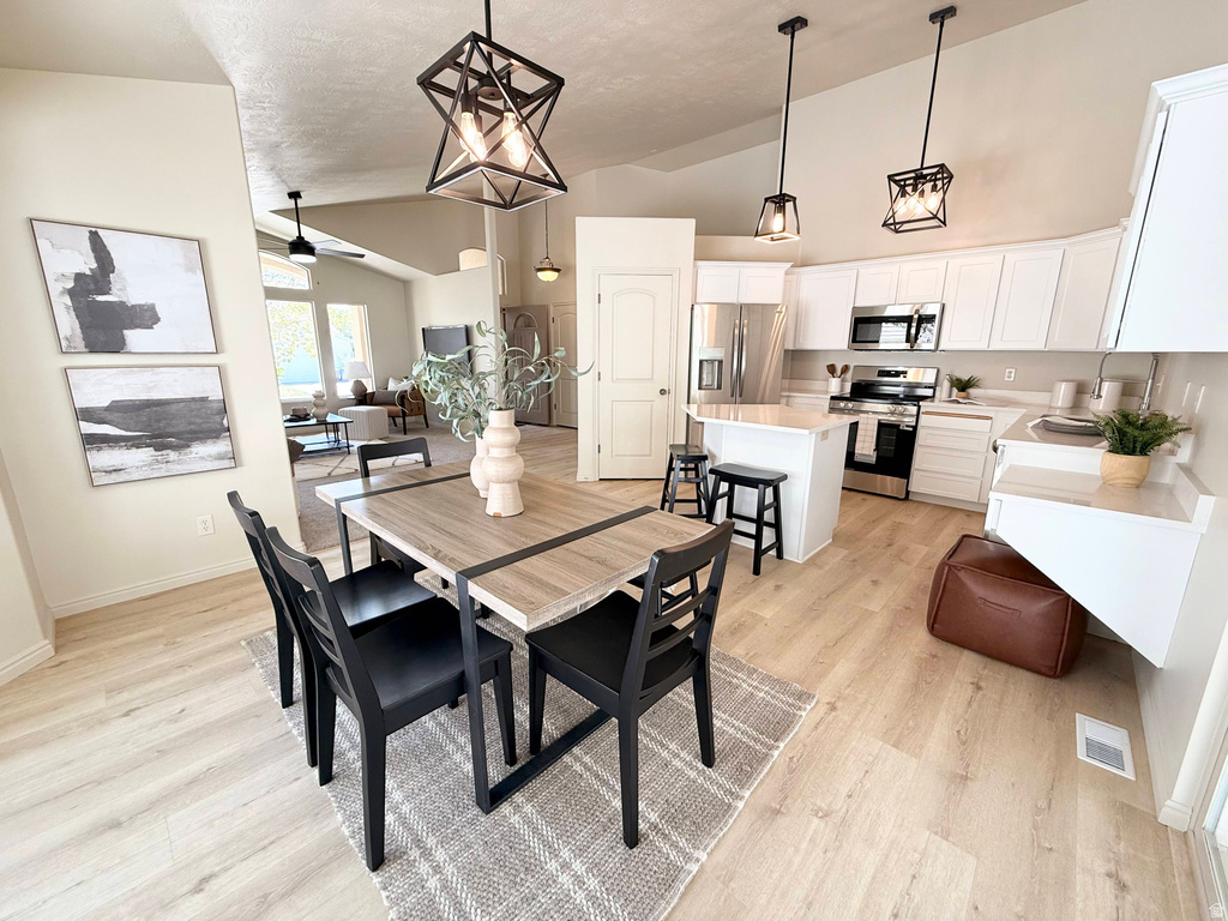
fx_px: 497
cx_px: 614
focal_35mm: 14
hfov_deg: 102.1
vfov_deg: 85.7
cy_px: 460
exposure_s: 1/120
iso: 80
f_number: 2.2
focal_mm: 2.22
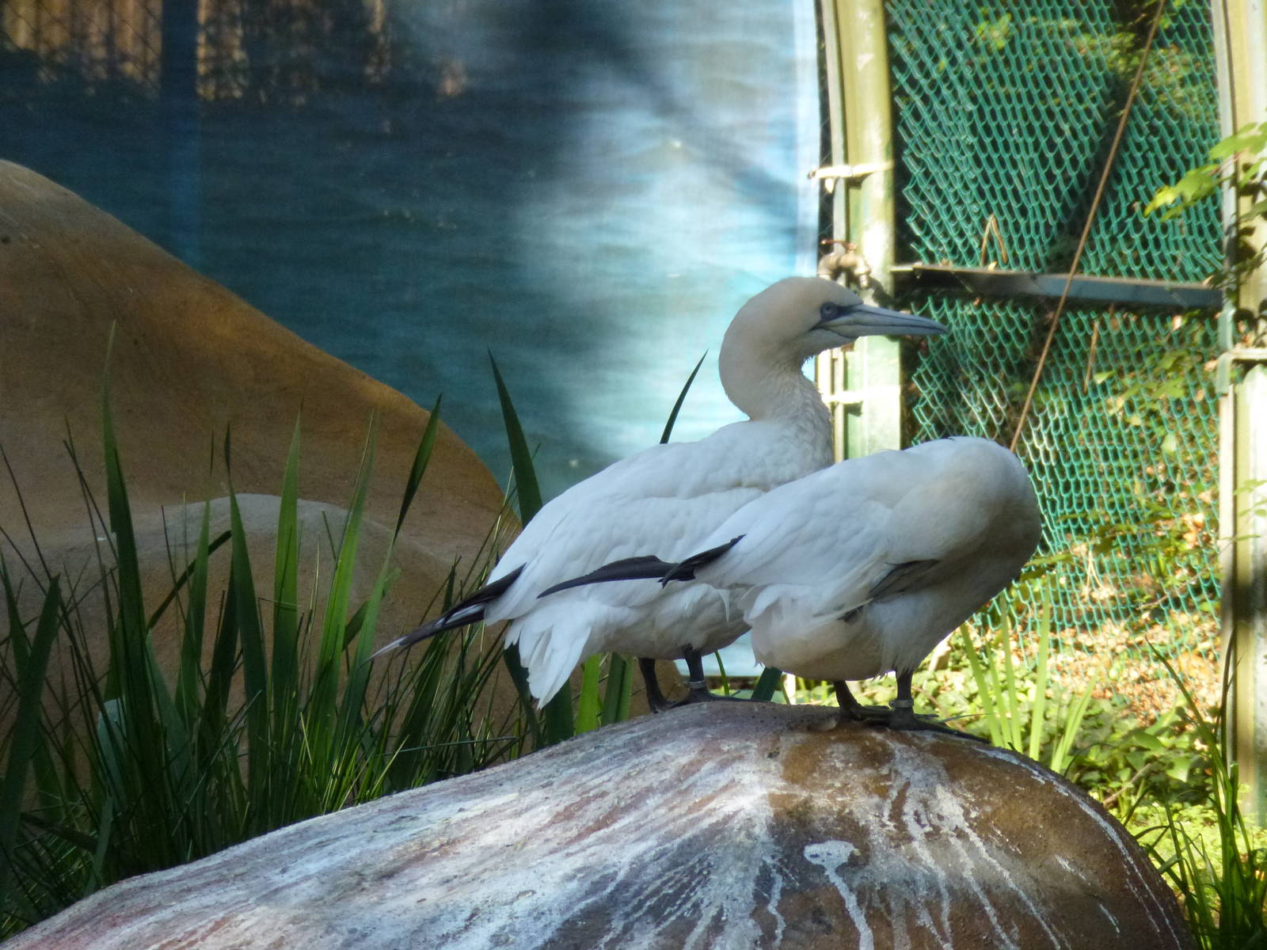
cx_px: 634
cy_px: 475
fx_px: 14055
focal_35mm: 384
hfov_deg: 5.2
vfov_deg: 3.9
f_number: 5.9
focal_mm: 68.8
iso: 320
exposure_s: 1/125
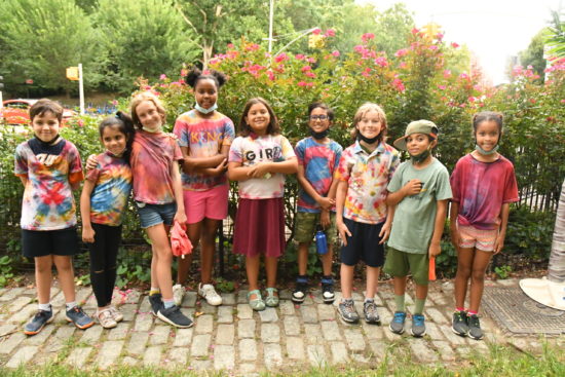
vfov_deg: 48.0
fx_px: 424
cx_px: 282
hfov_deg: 67.4
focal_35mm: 27
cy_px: 188
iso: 6400
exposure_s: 1/1600
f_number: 5
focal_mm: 18
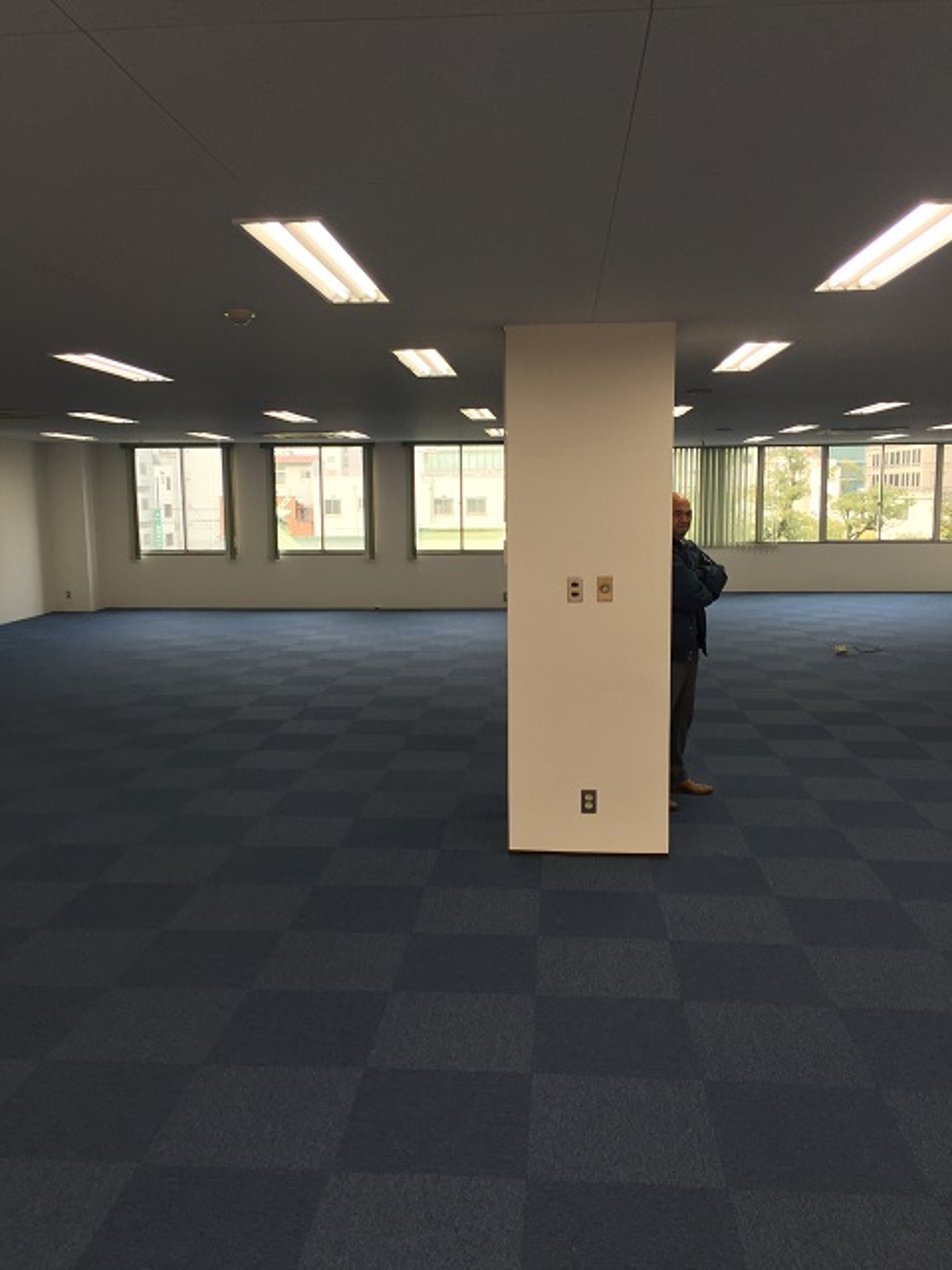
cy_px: 635
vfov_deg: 61.7
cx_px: 476
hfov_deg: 48.2
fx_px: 1063
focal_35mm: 29
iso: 40
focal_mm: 4.15
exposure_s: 1/60
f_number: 2.2
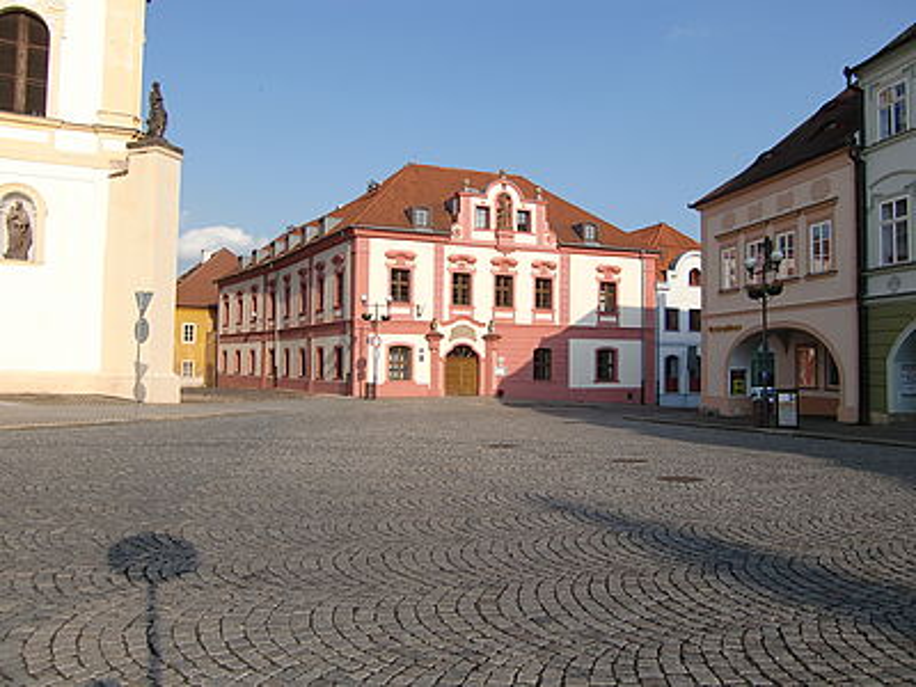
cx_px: 458
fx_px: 741
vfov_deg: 49.7
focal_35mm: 28
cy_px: 344
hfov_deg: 63.4
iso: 64
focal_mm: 4.9
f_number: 7
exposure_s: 1/200
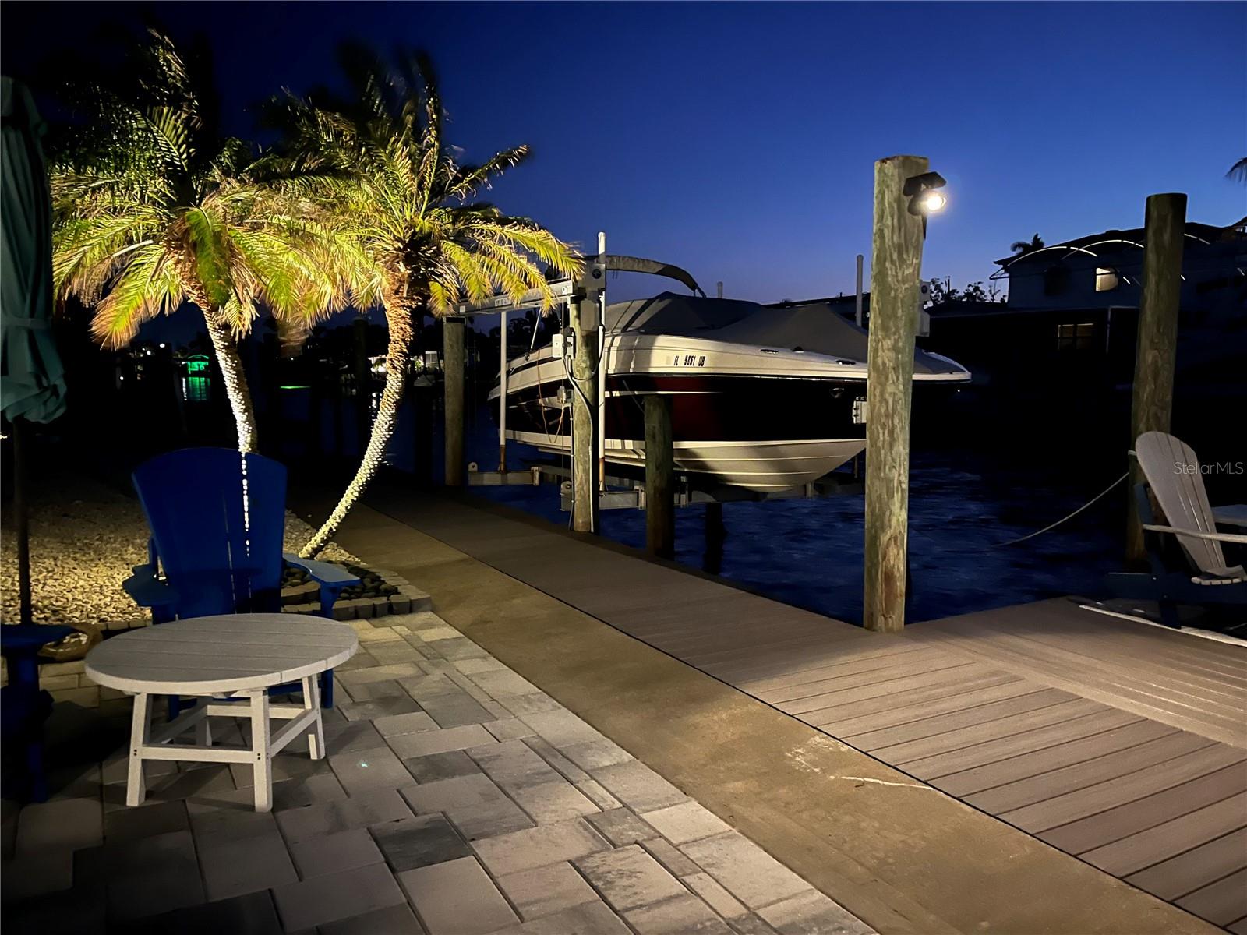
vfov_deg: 53.1
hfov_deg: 67.3
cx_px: 624
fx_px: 937
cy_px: 468
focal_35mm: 26
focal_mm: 5.1
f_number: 1.6
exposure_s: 1/5
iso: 800
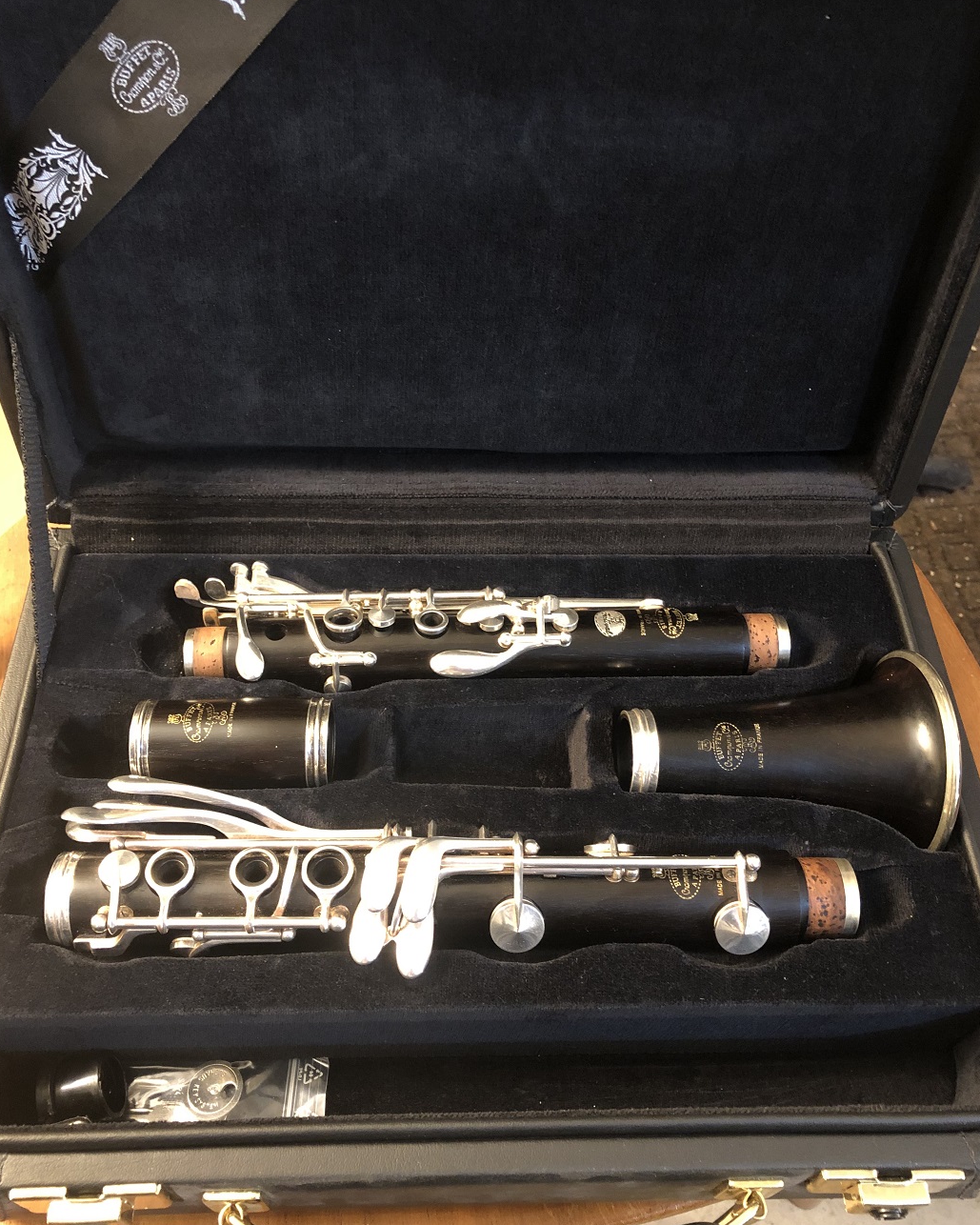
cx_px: 494
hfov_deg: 48.5
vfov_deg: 58.8
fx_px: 1088
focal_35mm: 30
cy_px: 635
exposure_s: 1/4
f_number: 1.8
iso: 100
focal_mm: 3.99
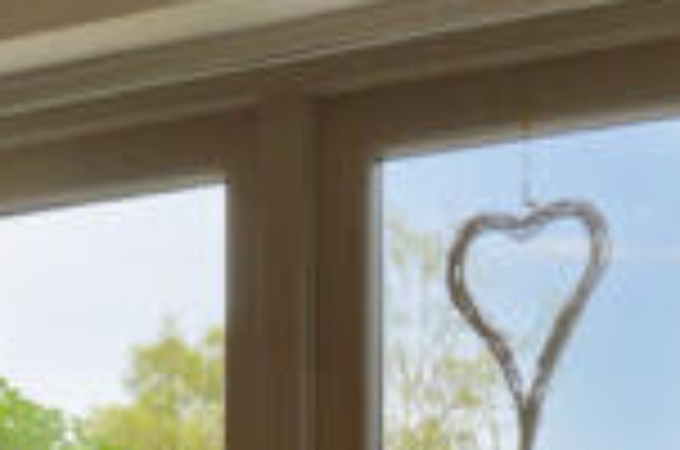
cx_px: 626
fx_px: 1415
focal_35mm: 75
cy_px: 886
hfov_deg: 26.0
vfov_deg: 14.9
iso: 200
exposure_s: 1/40
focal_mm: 11.5
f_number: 10
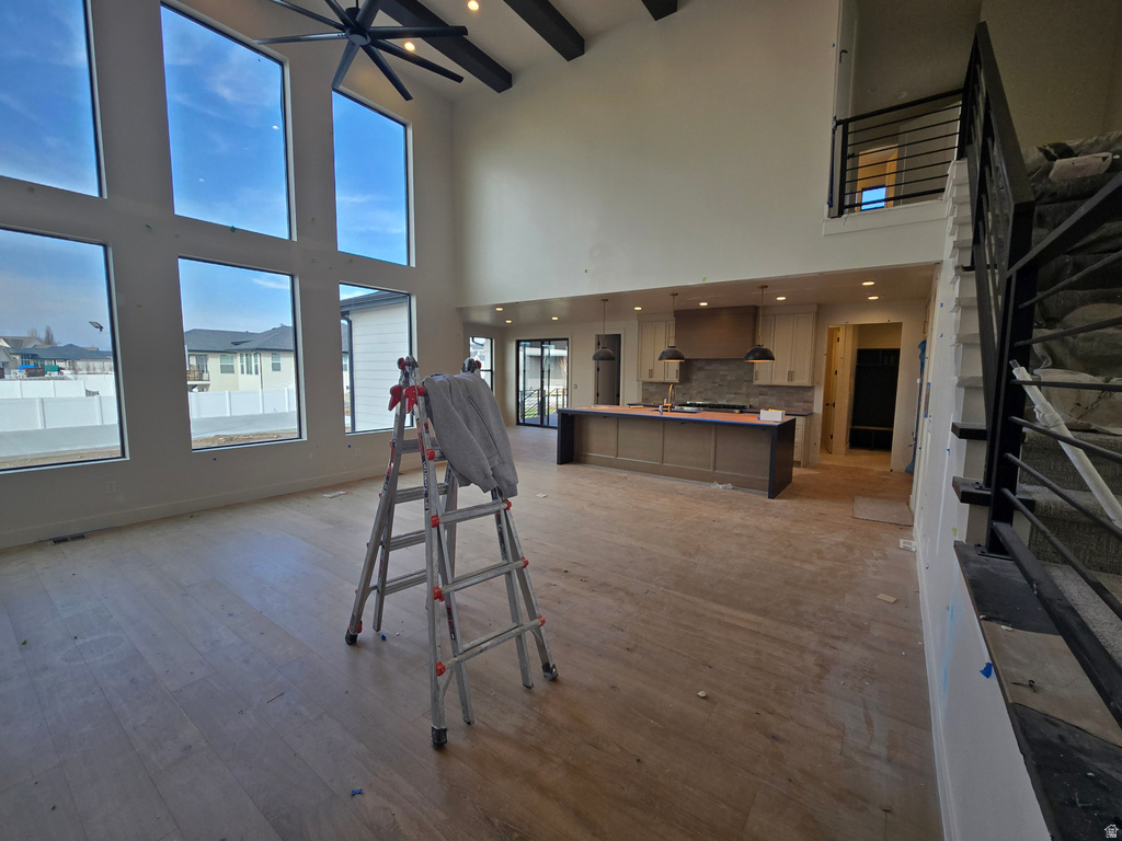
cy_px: 420
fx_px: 421
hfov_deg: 106.2
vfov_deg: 89.9
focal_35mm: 13
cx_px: 561
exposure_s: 1/232
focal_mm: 2.2
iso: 50
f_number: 2.2
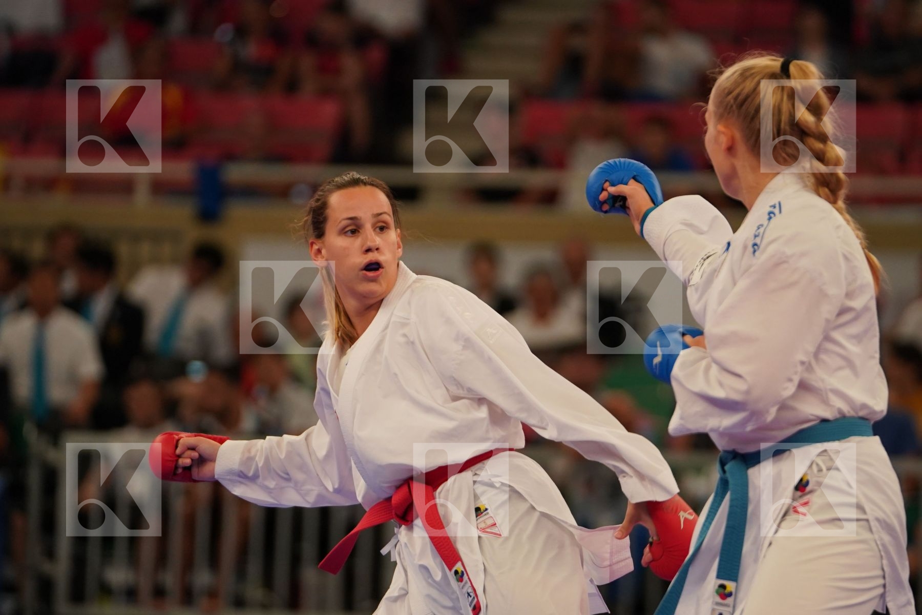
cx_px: 461
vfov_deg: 4.9
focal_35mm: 279
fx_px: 7145
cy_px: 308
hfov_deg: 7.4
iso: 1600
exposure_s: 1/1000
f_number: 2.8
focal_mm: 186
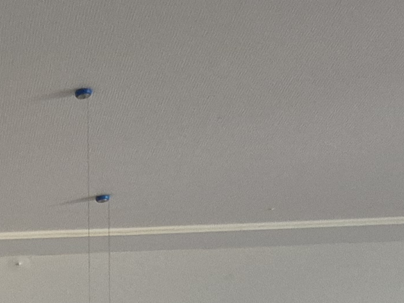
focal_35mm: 132
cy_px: 837
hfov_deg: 14.2
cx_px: -154
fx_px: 1541
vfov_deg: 9.4
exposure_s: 1/60
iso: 500
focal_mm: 5.4
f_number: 1.8
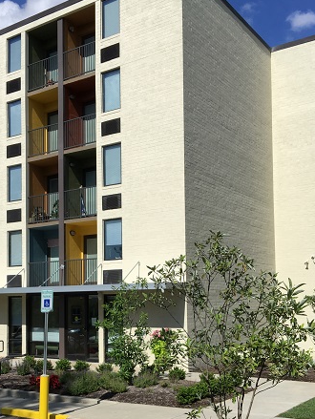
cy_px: 281
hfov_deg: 32.8
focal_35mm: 44
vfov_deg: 42.3
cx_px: 118
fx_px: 533
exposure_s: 1/1789
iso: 25
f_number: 2.2
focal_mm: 4.15
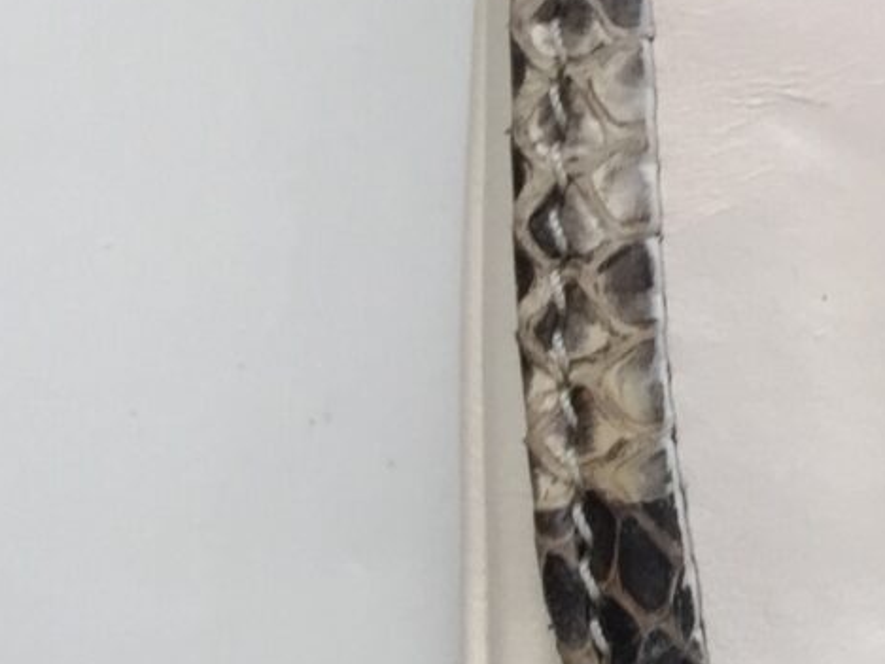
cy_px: 639
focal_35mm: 127
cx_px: 1774
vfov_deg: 11.6
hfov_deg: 13.3
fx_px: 3247
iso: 40
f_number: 2.2
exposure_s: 1/60
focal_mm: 4.15
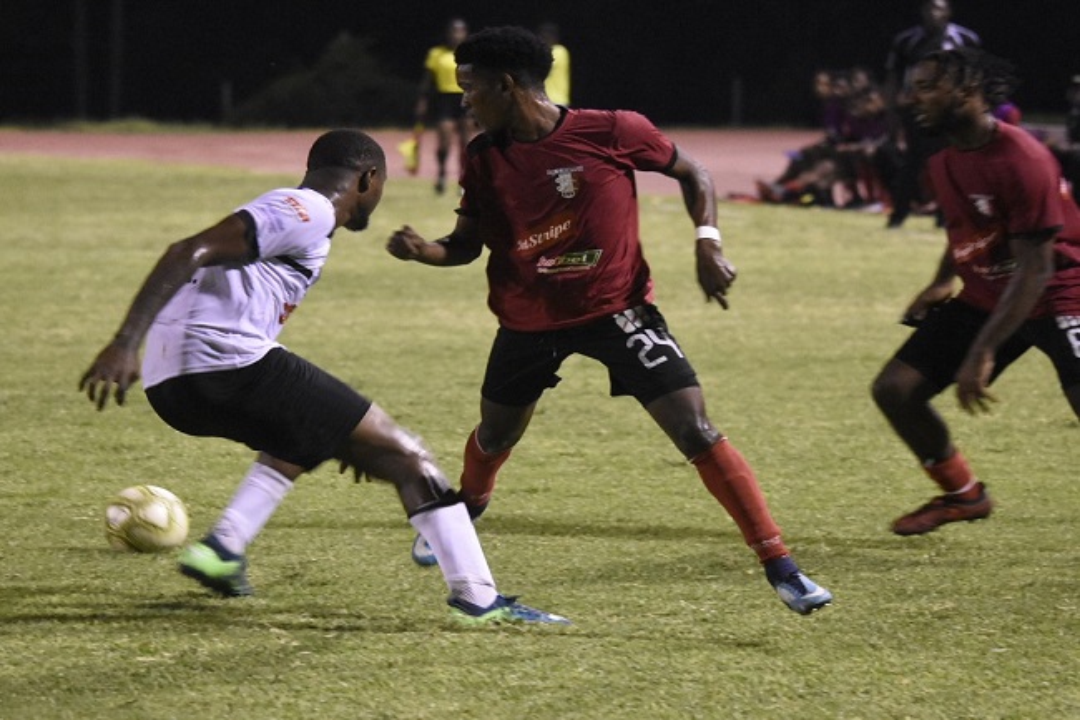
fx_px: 7873
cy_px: 360
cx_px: 540
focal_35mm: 262
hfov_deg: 7.8
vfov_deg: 5.2
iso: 8000
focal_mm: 175
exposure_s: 1/200
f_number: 5
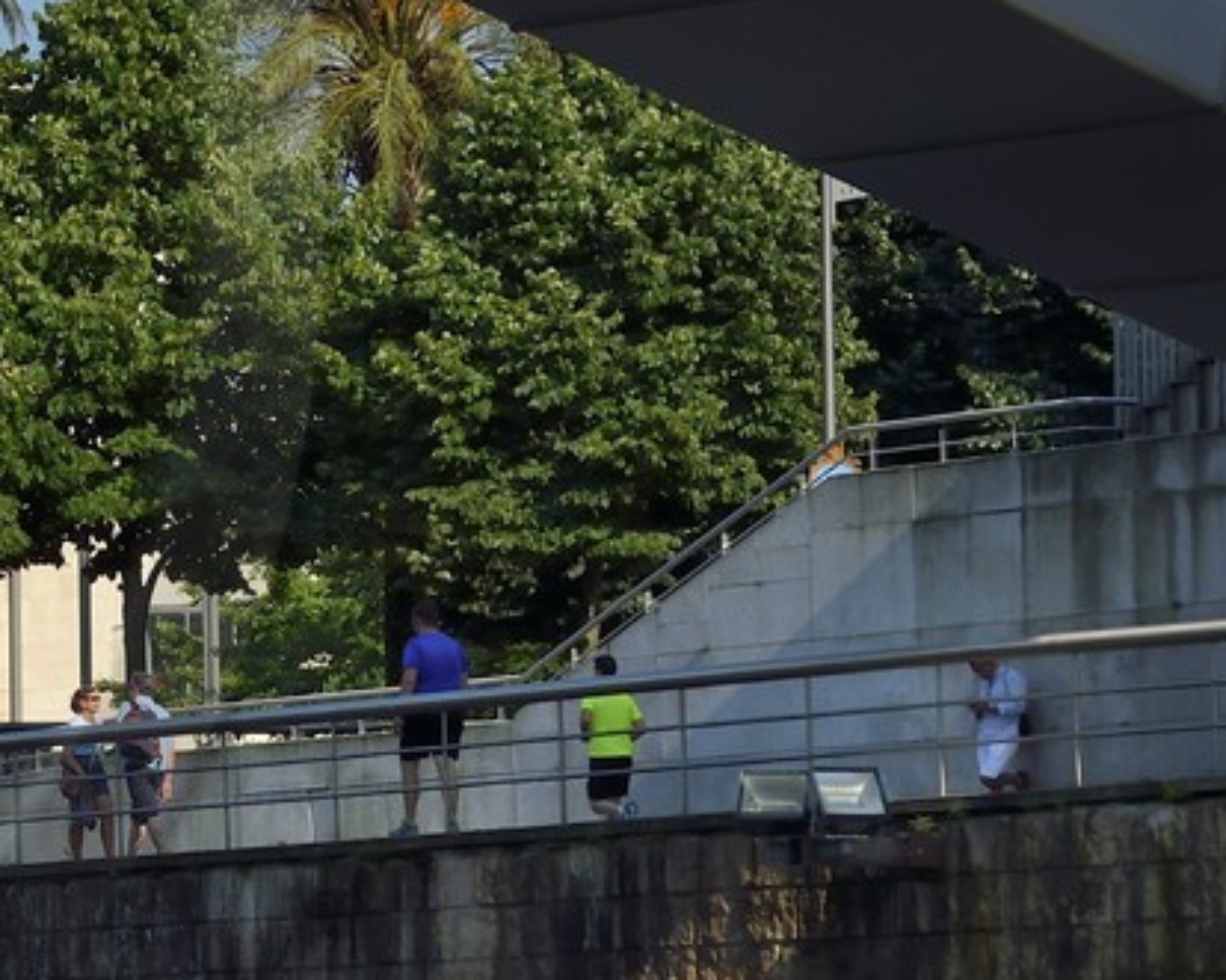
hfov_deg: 6.9
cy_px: 210
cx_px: -897
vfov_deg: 5.7
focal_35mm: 272
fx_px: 9867
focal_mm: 75
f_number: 11
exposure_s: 1/400
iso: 200
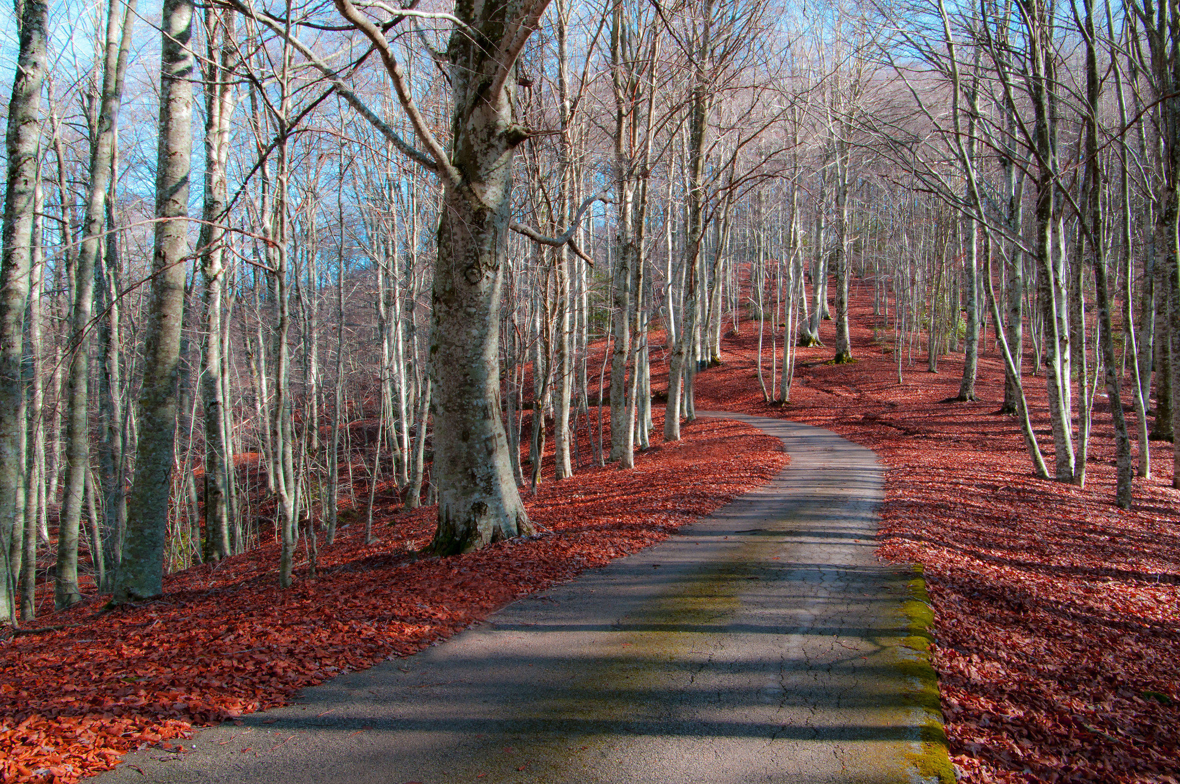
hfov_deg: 62.0
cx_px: 590
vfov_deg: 43.5
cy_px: 392
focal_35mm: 30
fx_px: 982
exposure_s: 1/15
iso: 100
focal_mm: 20
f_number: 22
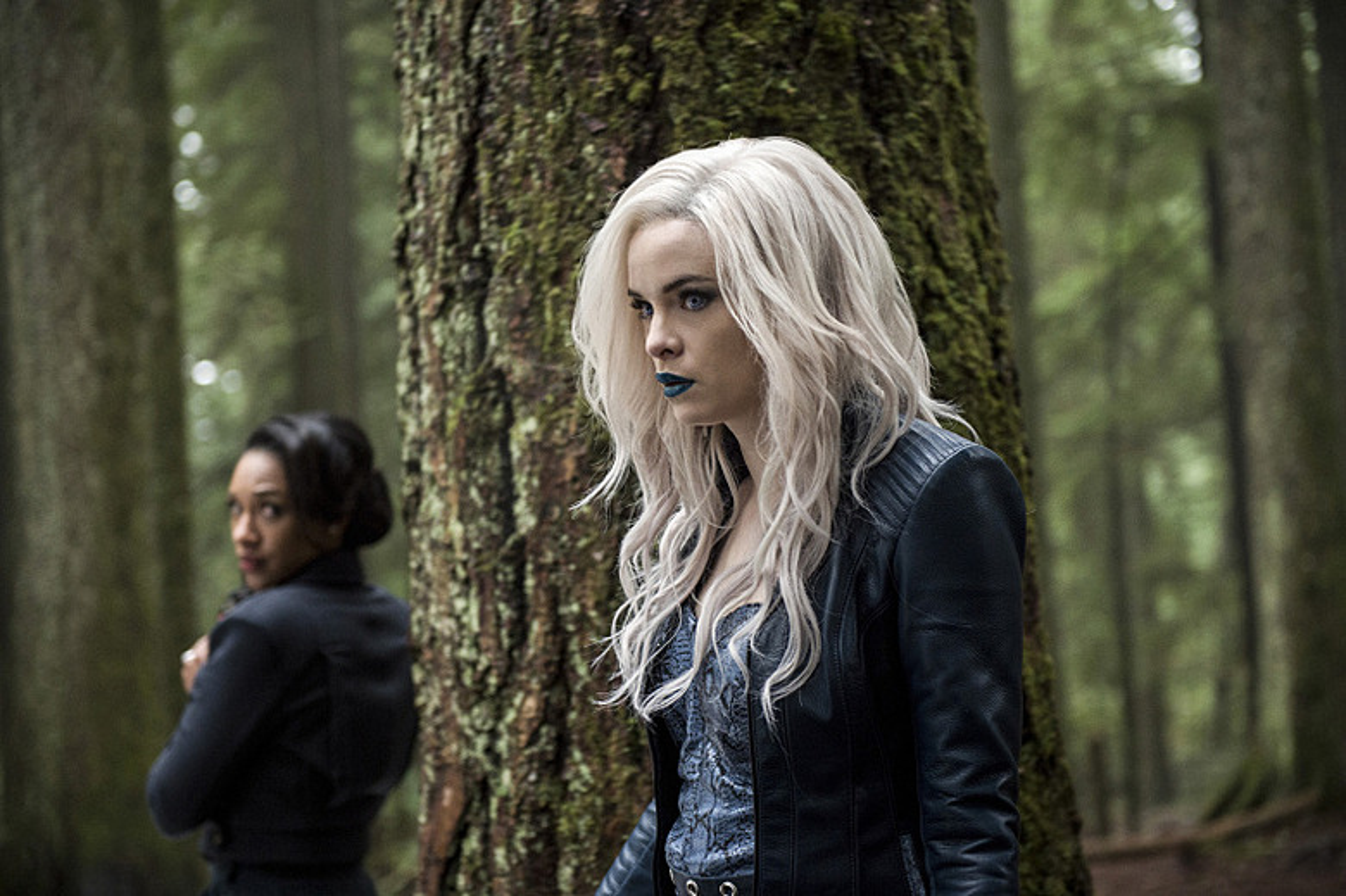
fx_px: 2615
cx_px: 673
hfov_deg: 28.9
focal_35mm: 70
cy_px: 448
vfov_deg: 19.4
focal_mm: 70
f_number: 2.8
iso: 2000
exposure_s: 1/80
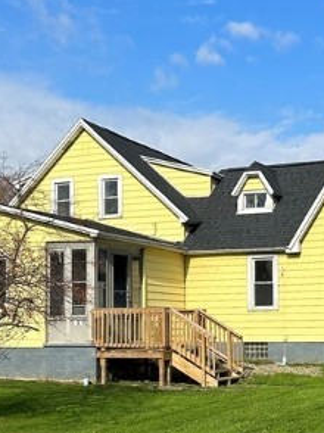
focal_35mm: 68
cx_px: 244
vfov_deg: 28.3
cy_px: 302
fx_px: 850
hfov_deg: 21.4
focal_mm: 5.7
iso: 50
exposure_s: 1/5587
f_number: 1.5
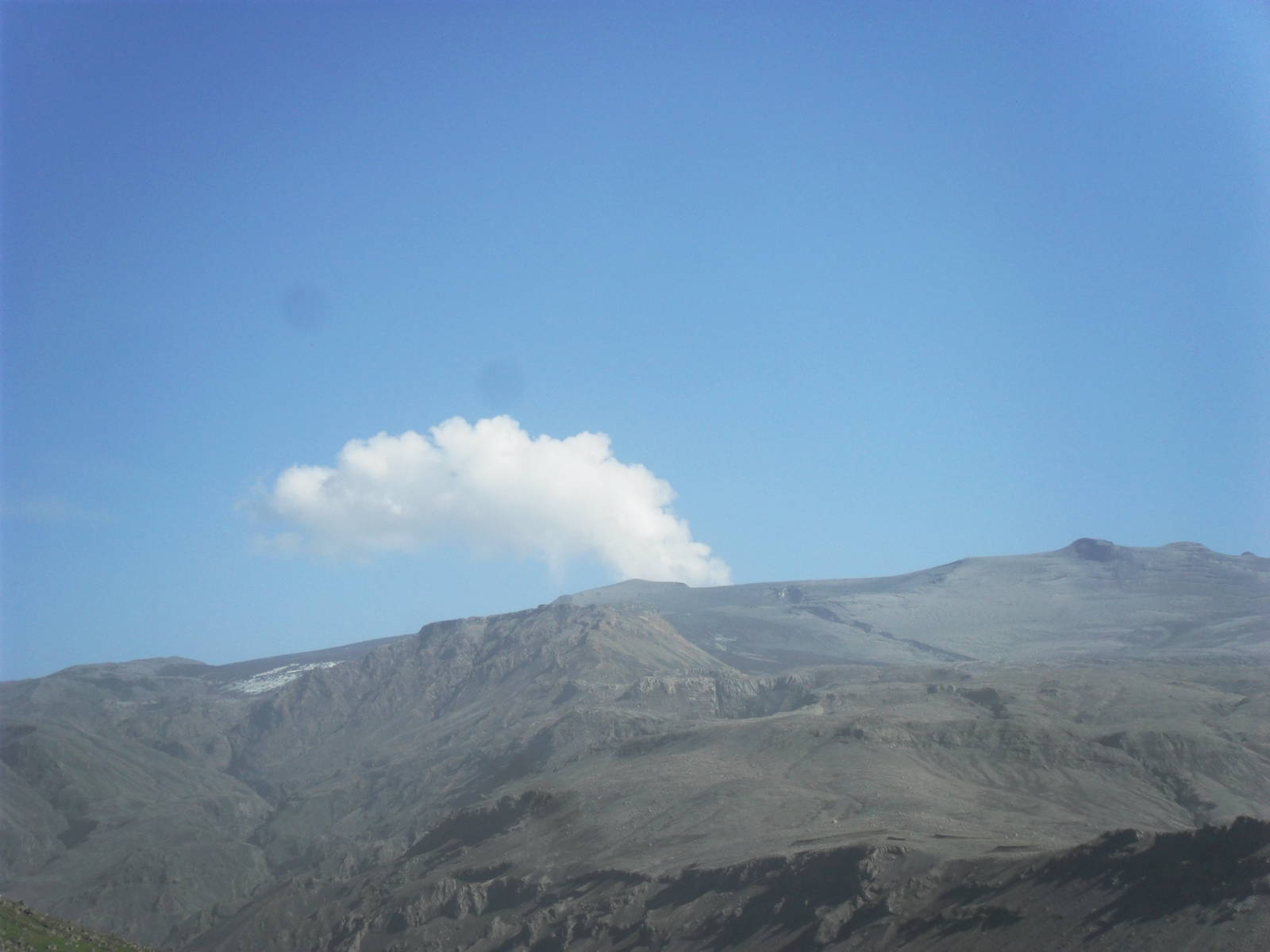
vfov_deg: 16.6
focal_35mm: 89
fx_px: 3265
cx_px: 635
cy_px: 476
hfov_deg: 22.0
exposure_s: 1/500
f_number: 5.5
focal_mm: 15.7
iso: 100
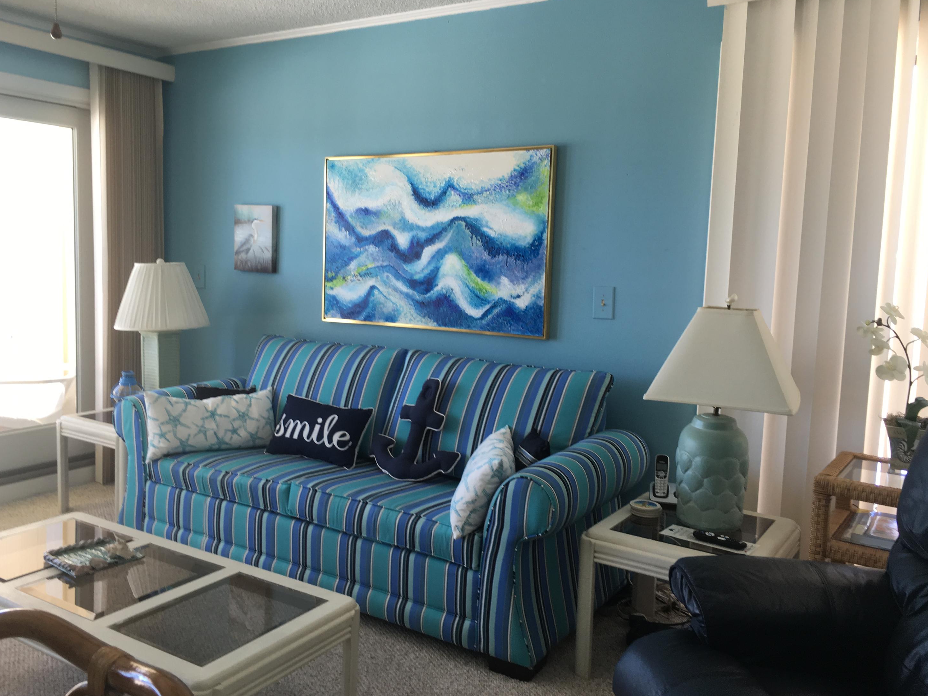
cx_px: 452
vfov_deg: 46.8
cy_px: 356
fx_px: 804
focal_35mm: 30
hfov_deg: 60.0
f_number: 2.2
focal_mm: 4.15
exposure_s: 1/60
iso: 32
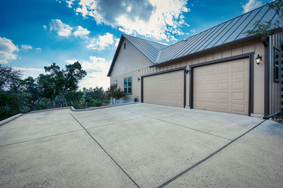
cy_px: 94
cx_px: 142
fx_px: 126
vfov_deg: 73.7
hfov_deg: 96.8
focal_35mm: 16
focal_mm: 16
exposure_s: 1/15
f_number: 11
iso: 100
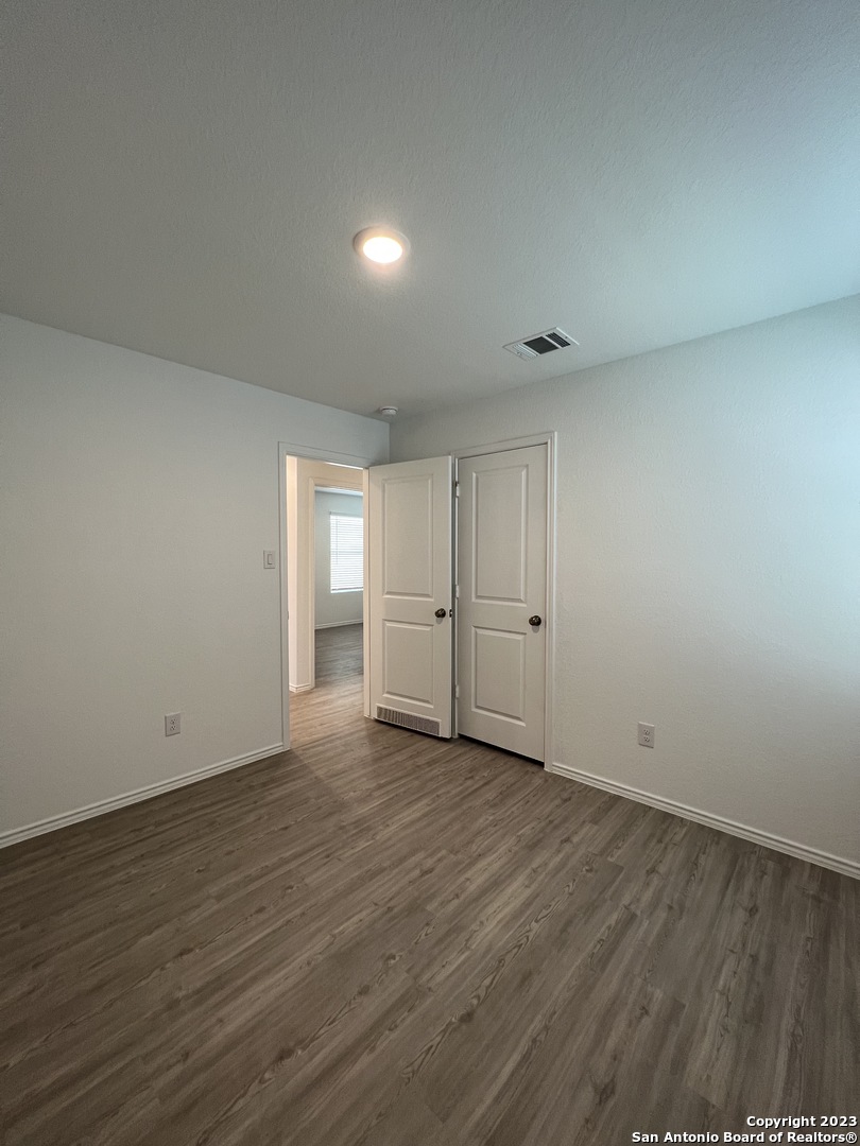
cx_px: 430
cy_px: 573
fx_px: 431
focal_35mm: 13
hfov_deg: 89.9
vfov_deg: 106.2
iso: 200
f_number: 1.8
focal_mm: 1.57
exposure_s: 1/60
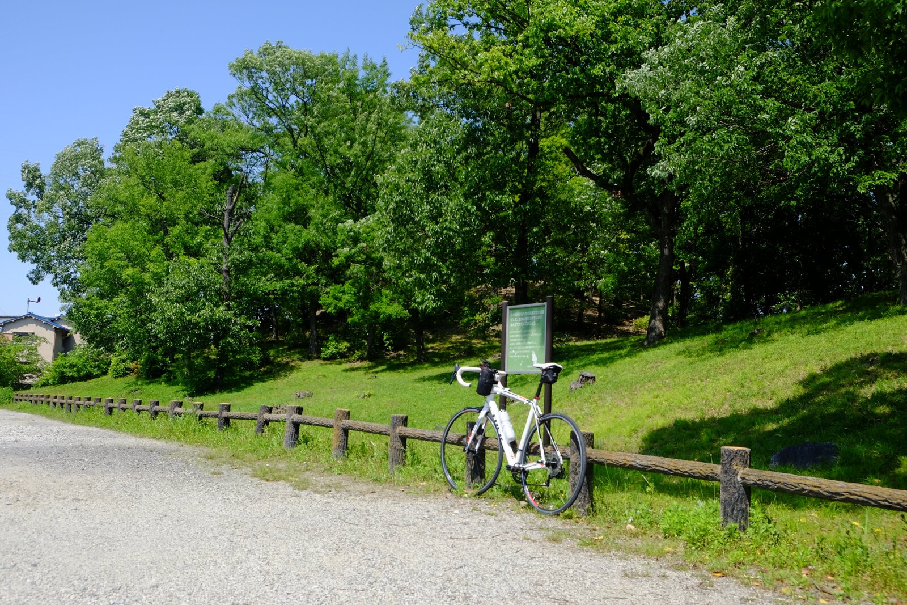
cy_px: 302
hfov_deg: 58.7
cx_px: 454
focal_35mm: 32
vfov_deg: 41.1
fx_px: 806
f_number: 8
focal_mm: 21.4
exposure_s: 1/480
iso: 400
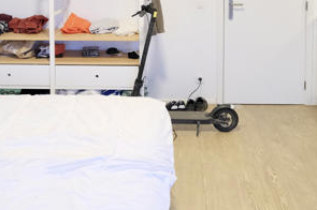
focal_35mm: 44
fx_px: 387
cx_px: 152
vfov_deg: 28.2
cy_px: -10
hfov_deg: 44.5
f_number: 4
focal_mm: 12
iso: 3200
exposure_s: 1/30
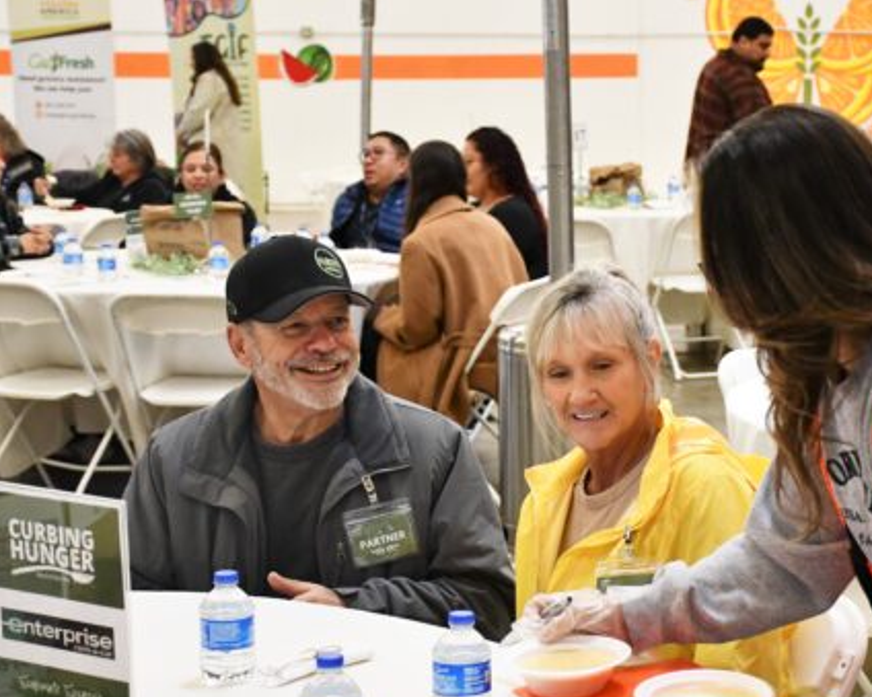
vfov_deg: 17.8
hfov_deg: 22.1
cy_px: 432
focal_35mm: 86
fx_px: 2219
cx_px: 632
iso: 3200
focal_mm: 38
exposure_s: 1/100
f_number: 4.2
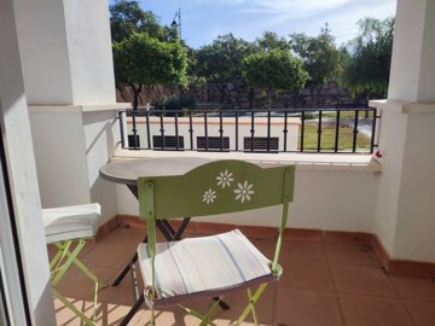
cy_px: 163
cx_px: 218
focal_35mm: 25
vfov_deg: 54.9
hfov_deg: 69.4
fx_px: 314
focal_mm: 6.04
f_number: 1.9
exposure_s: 1/984
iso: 50
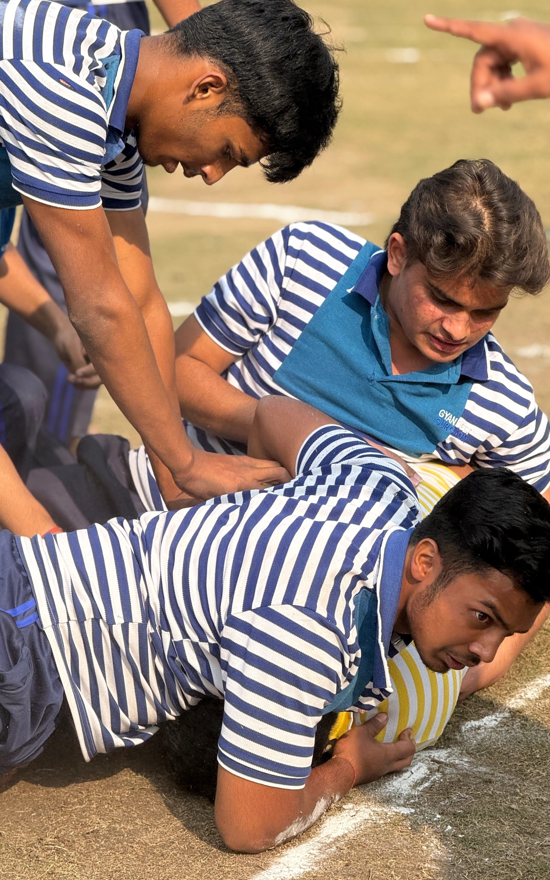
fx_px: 3070
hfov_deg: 10.2
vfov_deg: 16.3
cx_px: 256
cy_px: 440
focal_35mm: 128
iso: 50
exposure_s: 1/903
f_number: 2.8
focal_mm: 15.66
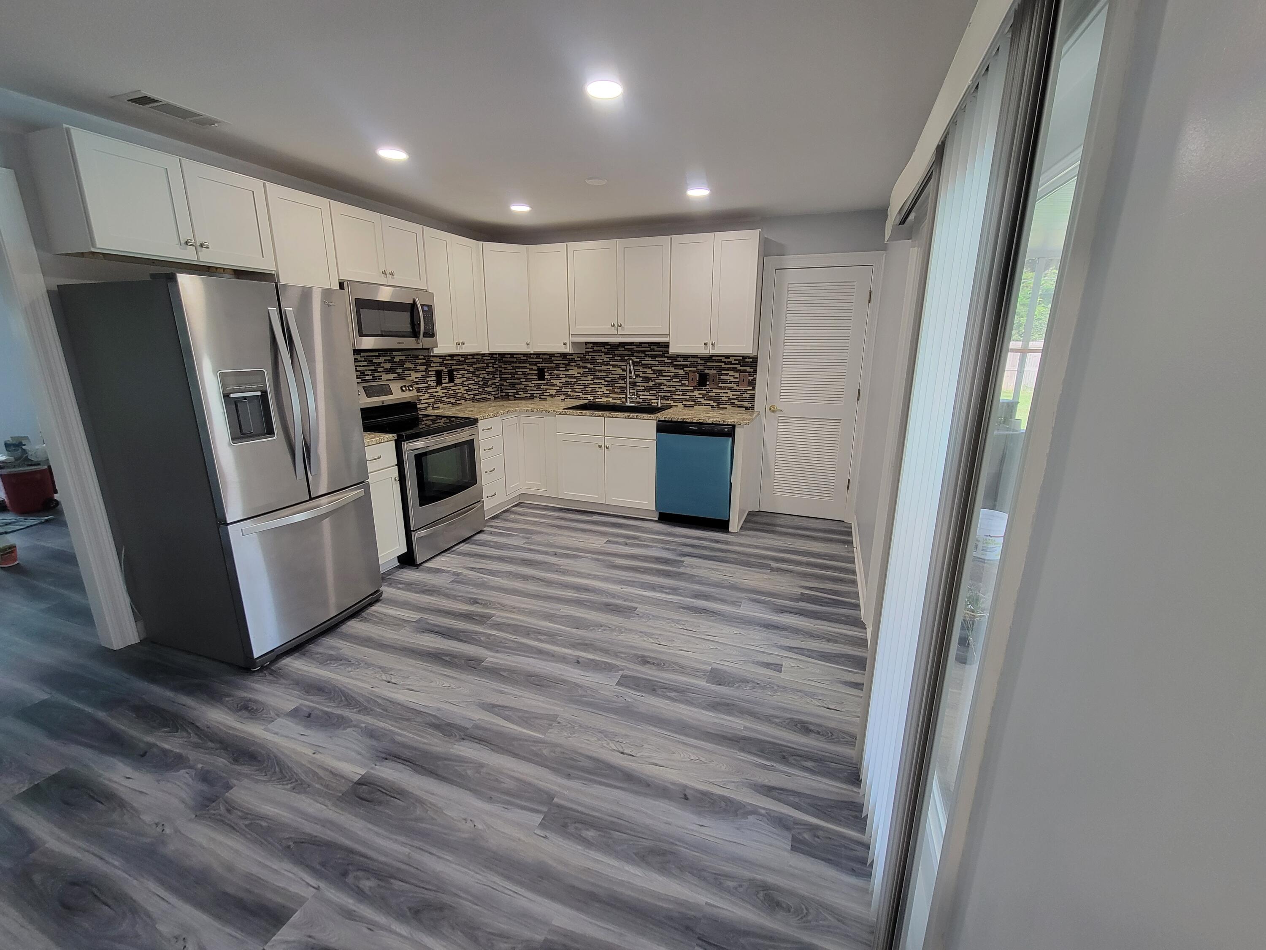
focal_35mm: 13
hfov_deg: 106.2
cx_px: 633
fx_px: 475
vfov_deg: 89.9
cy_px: 475
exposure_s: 1/60
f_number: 2.2
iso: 200
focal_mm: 2.2
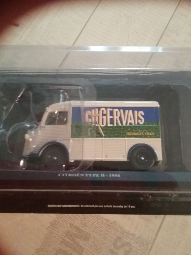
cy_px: 128
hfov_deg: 45.4
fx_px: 228
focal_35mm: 31
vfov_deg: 58.4
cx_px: 96
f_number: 2.2
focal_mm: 3.3
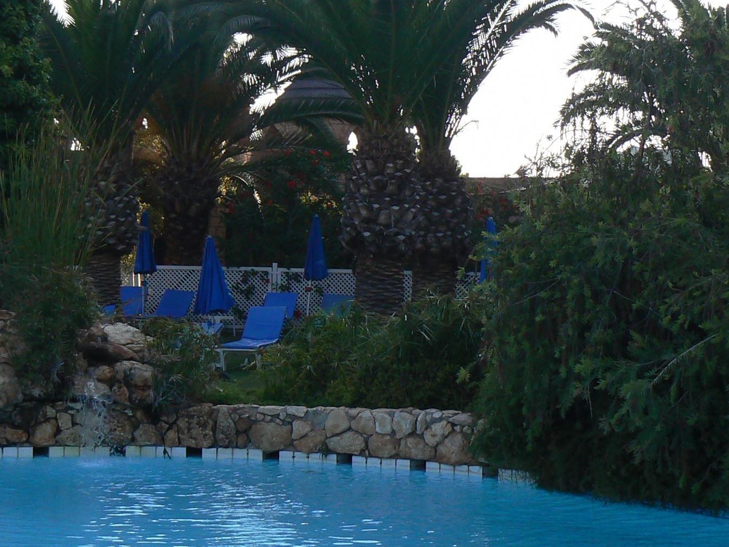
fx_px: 1811
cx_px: 197
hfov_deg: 22.6
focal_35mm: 86
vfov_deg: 17.1
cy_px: 173
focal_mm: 6.9
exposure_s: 1/250
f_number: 5.6
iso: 80
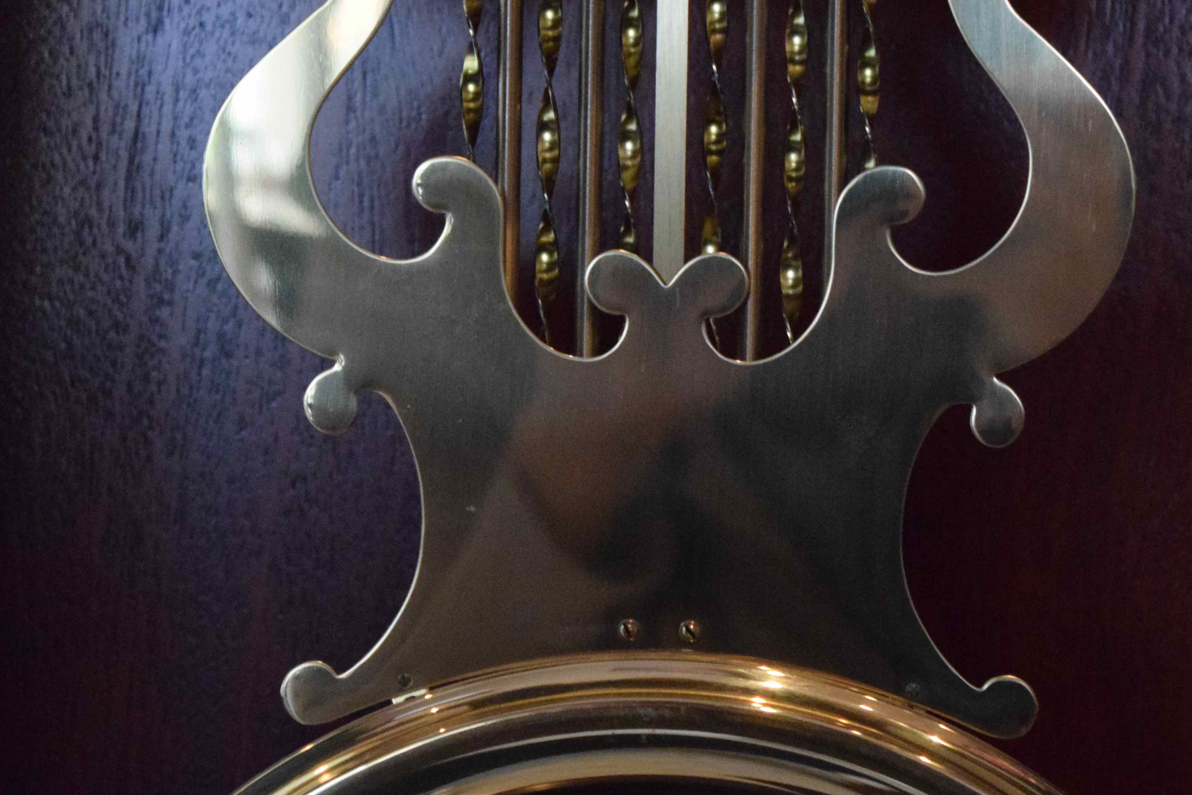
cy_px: 244
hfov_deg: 14.6
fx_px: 4664
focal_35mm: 141
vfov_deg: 9.7
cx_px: 681
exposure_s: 1/30
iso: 6400
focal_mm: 55
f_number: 5.6
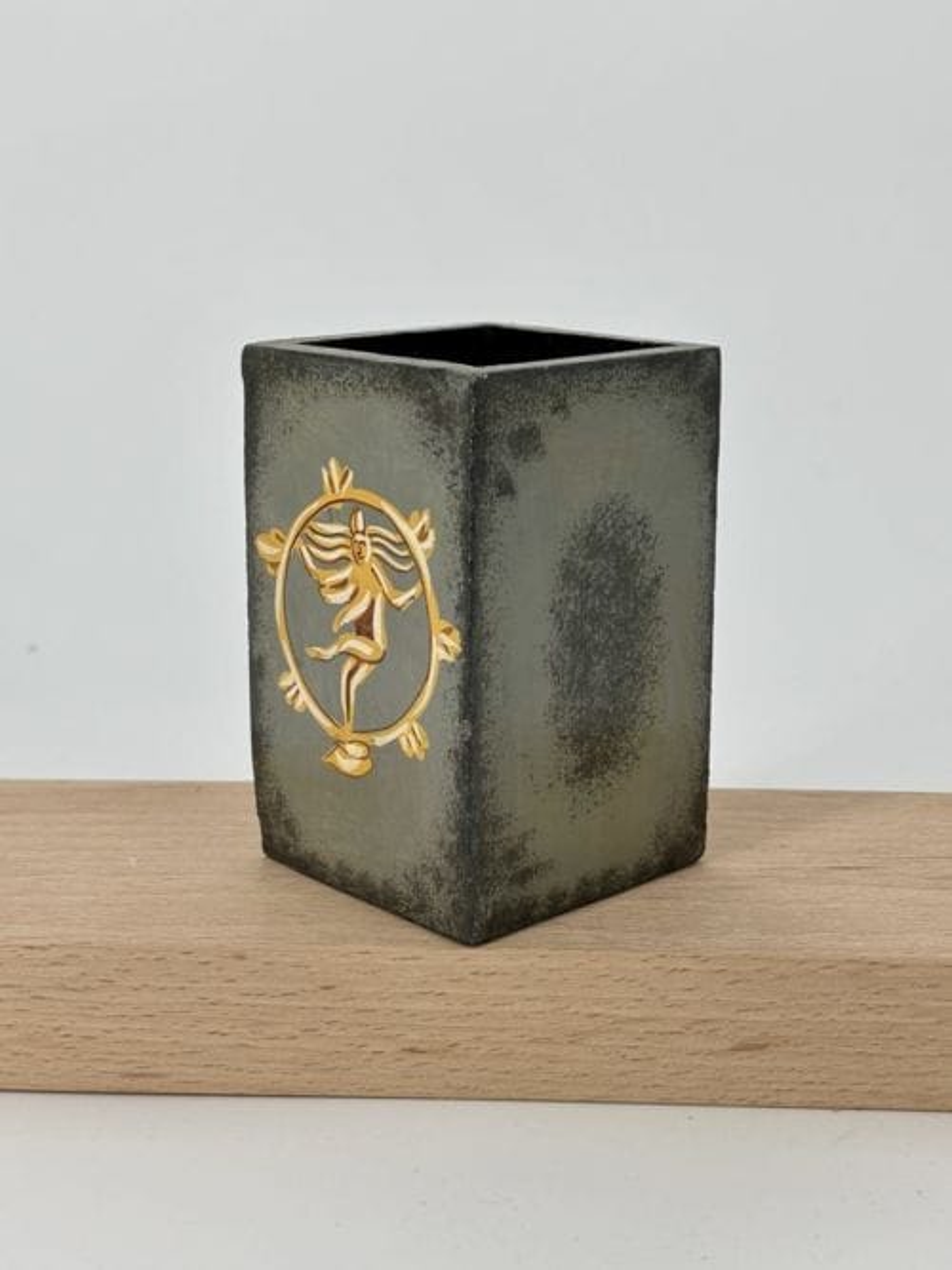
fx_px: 1907
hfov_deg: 28.0
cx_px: 476
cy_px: 635
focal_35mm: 52
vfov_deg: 36.8
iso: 32
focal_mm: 5.96
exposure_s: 1/858
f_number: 1.6
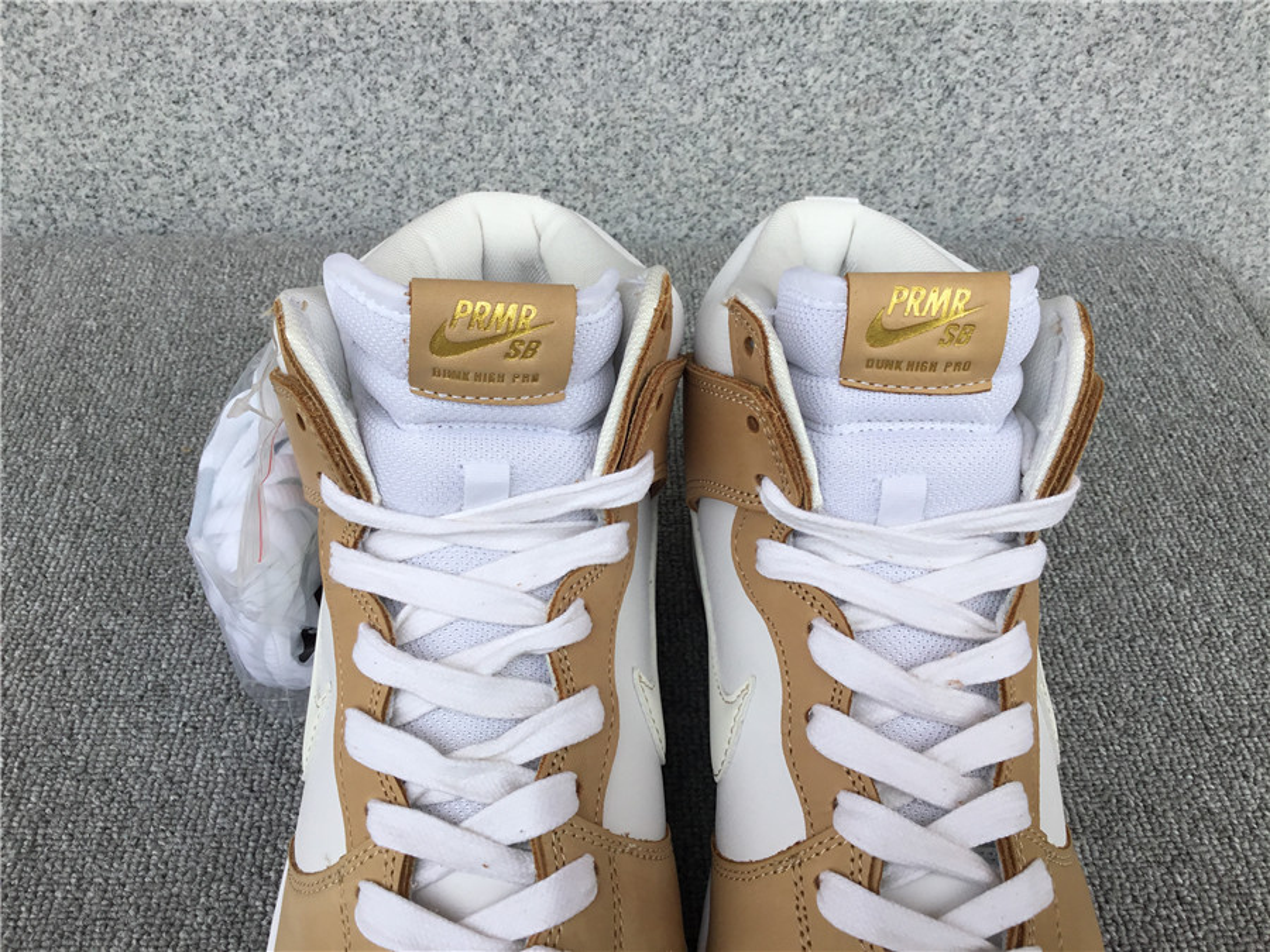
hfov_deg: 58.4
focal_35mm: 31
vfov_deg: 45.4
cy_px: 476
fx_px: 1137
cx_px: 635
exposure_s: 1/708
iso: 25
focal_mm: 3.3
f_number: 2.4
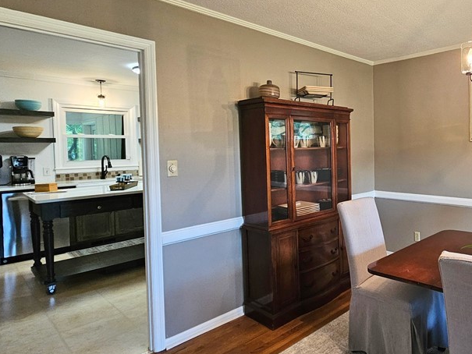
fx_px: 300
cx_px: 359
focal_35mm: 22
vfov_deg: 61.0
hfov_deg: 70.8
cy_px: 160
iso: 320
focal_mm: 2.2
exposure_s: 1/60
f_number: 2.2
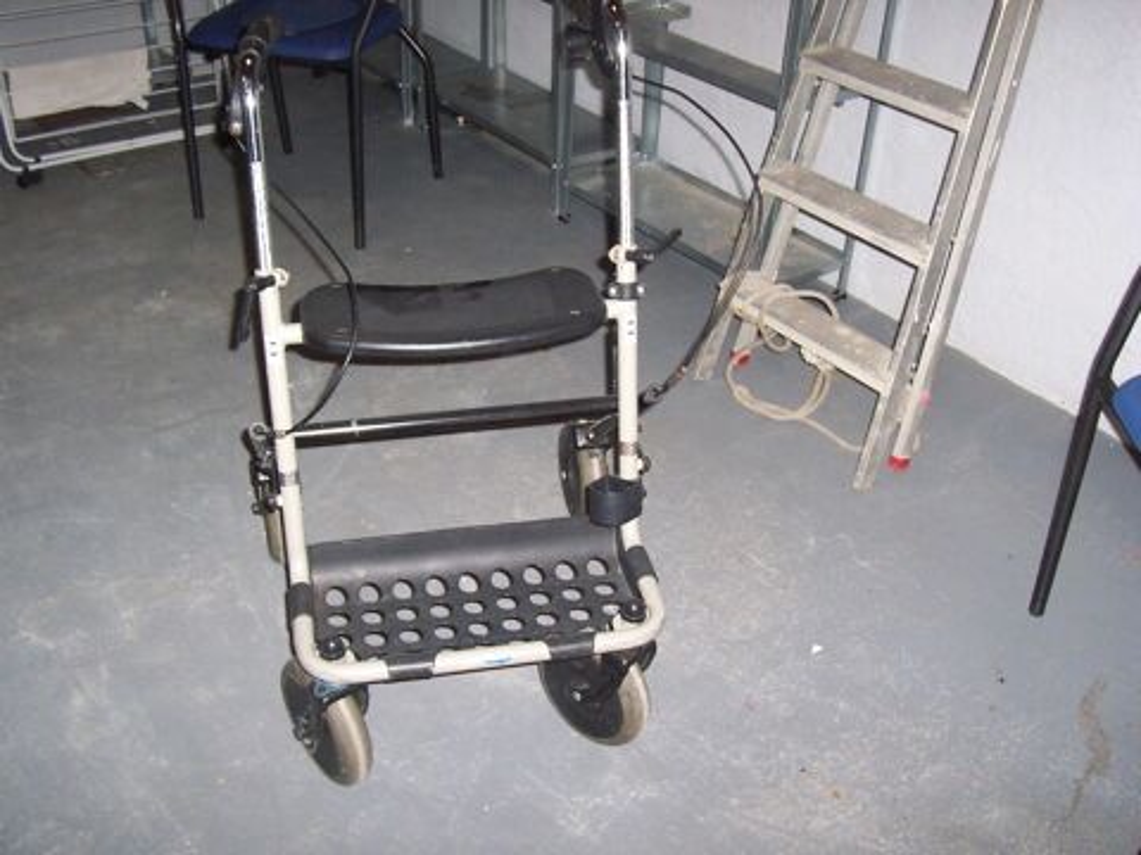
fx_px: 1220
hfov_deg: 50.1
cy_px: 428
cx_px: 570
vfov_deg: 38.7
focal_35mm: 37
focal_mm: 5.6
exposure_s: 1/60
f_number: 2.8
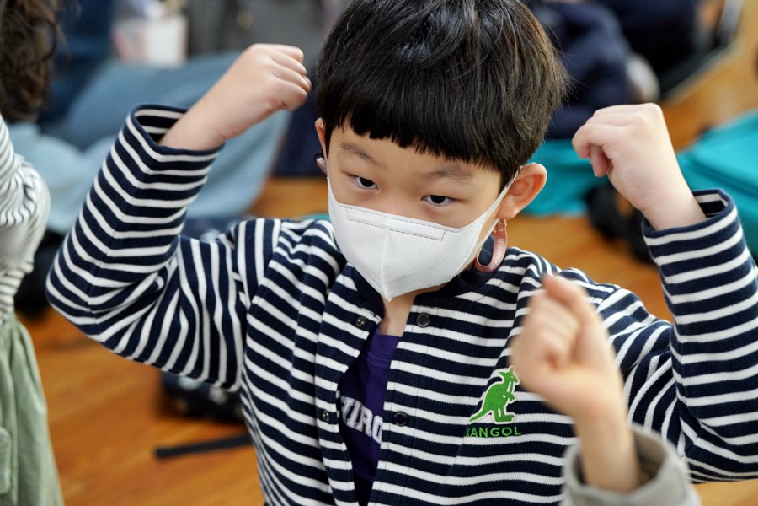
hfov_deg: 19.6
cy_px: 253
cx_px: 379
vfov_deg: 13.2
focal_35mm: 104
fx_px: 2190
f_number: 4
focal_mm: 104
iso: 1600
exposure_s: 1/160
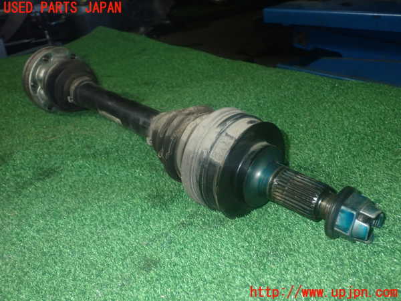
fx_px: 417
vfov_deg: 39.7
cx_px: 200
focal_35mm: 36
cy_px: 150
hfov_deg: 51.4
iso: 500
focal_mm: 6.37
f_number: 7.1
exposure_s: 1/40
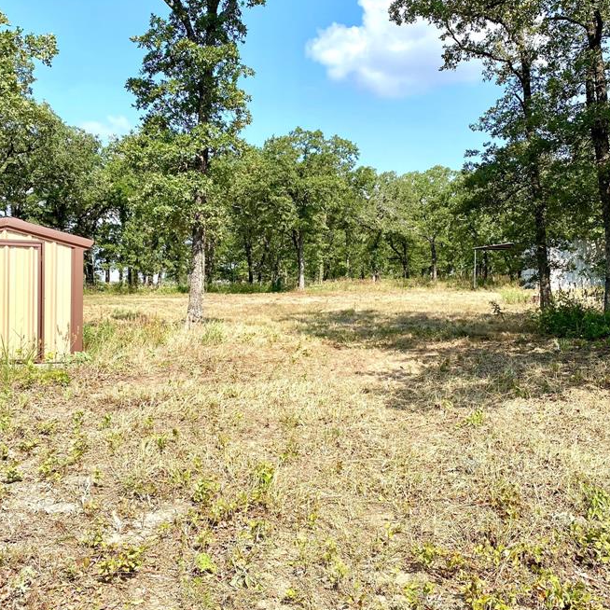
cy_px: 319
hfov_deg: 46.0
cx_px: 292
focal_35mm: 36
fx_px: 718
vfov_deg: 46.0
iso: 32
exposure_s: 1/2268
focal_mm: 4.25
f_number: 1.8
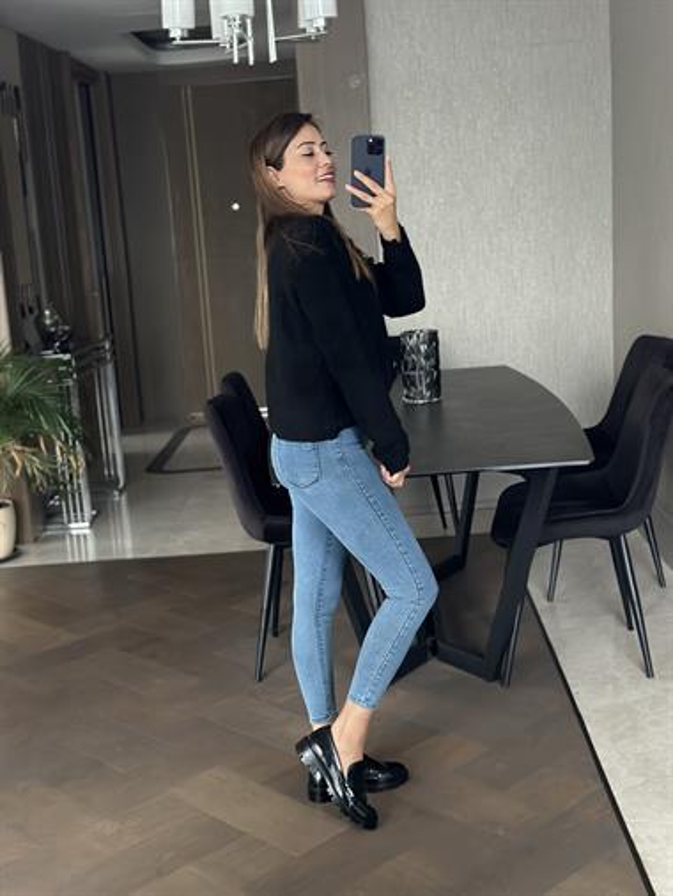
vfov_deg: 39.6
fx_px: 1243
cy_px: 448
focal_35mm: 48
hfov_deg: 30.3
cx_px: 336
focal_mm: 6.86
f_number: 1.78
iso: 640
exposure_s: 1/40
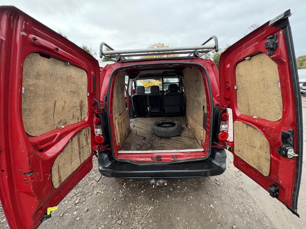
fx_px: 124
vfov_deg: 85.7
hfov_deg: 102.1
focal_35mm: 14
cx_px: 153
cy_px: 114
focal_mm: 2.22
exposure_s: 1/99
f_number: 2.2
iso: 200
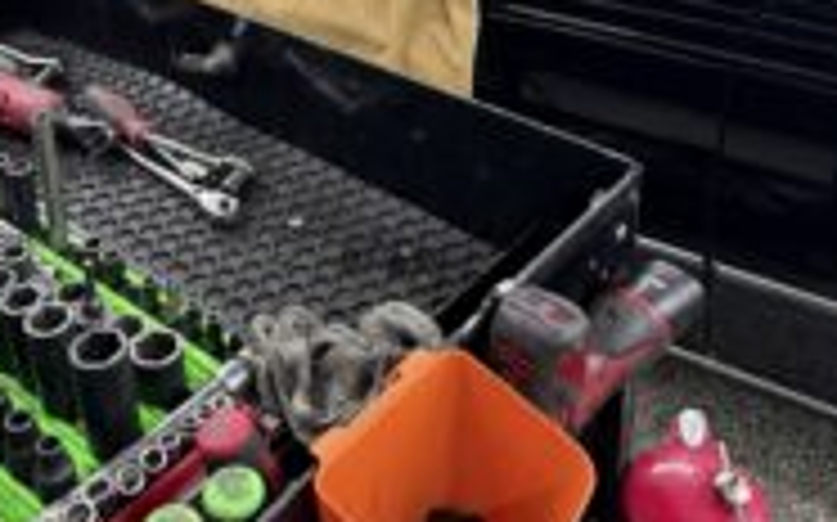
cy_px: -40
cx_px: 344
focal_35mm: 48
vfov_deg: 25.1
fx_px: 1094
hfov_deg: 41.7
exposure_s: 1/60
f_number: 1.78
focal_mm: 6.76
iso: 500
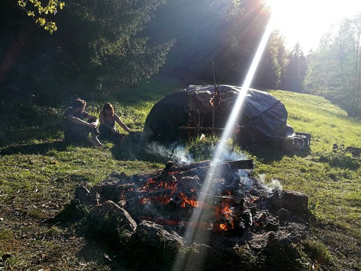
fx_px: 282
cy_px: 136
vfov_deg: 51.4
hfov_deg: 65.3
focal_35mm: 27
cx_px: 180
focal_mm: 4.5
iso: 50
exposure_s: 1/480
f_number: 2.2
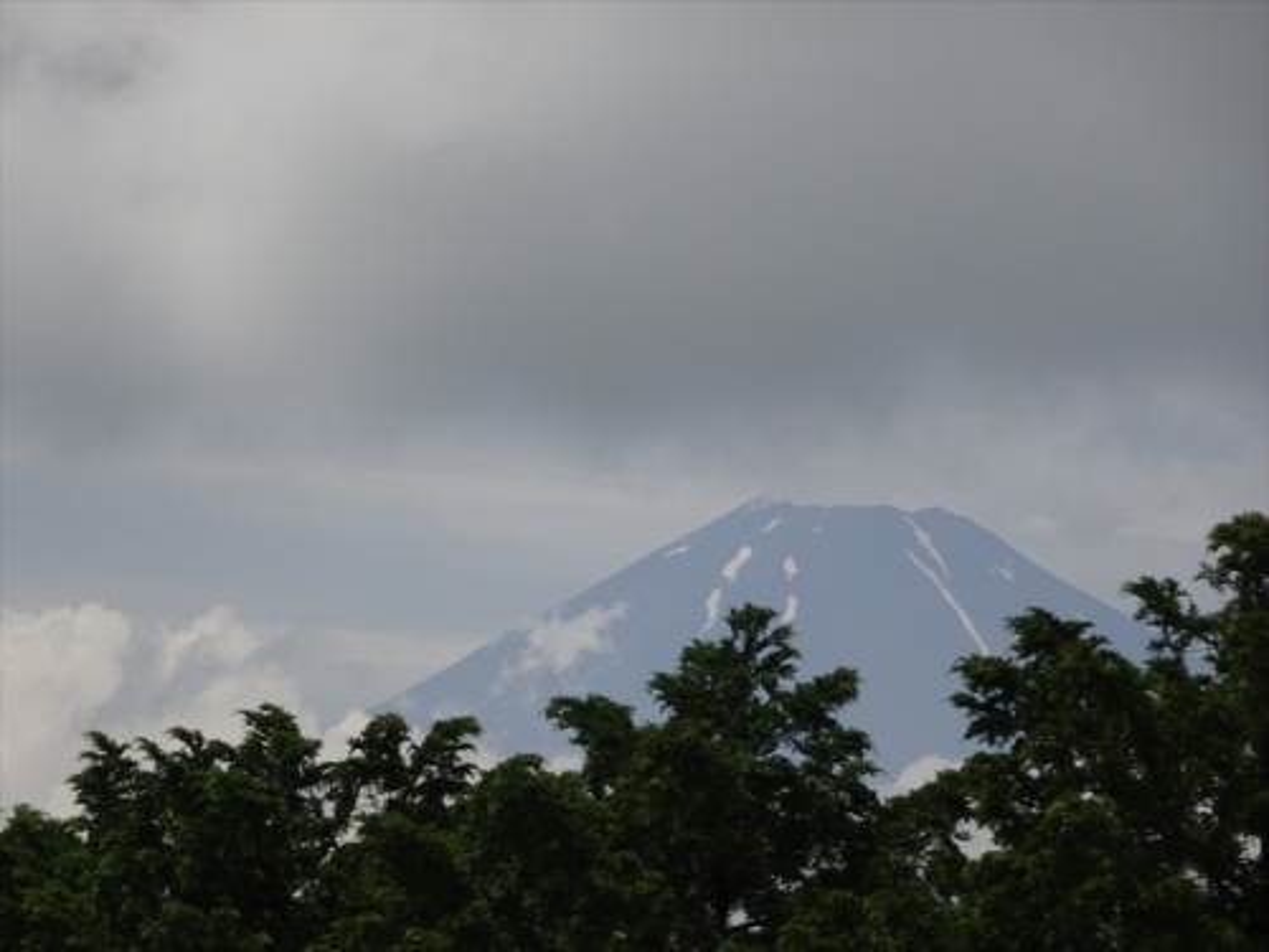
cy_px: 476
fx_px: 9055
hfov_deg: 8.0
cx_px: 634
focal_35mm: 247
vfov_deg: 6.0
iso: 160
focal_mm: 42.14
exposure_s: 1/1600
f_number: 6.3
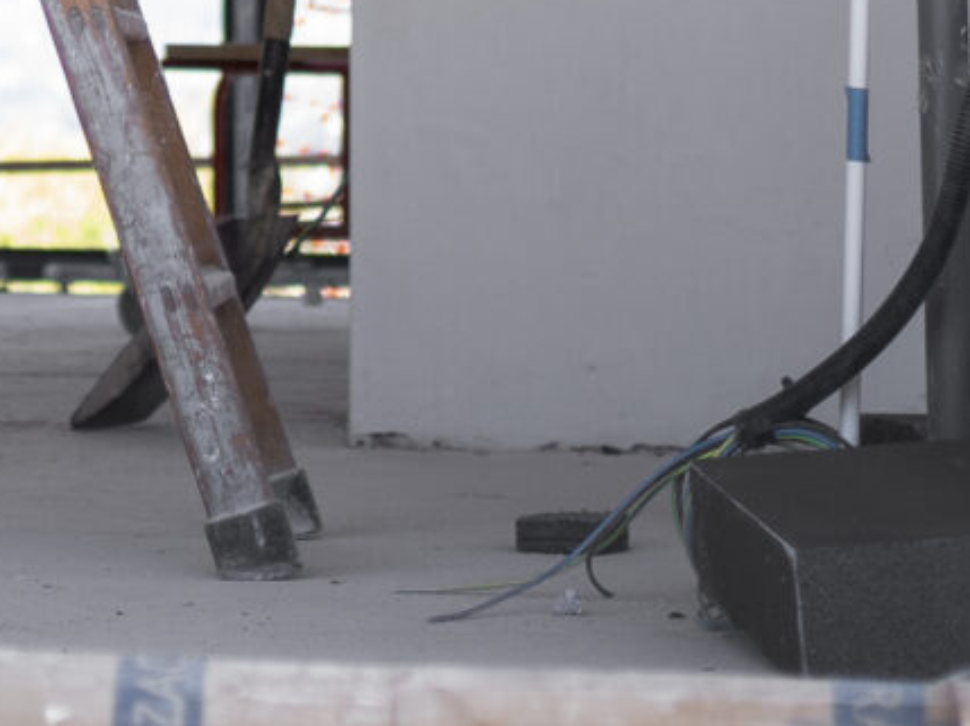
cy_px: -1141
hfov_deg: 9.5
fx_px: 5628
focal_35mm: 201
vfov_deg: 6.9
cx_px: -577
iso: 320
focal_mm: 35
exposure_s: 1/800
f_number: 2
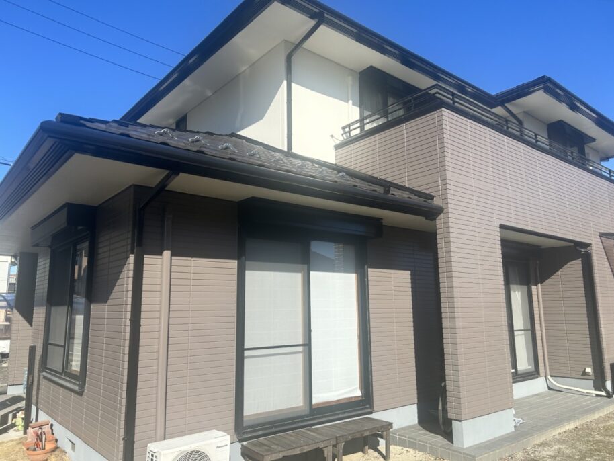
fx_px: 461
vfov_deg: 53.1
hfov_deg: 67.3
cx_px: 307
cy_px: 230
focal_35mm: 26
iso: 50
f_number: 1.5
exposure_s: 1/3460
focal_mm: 5.7
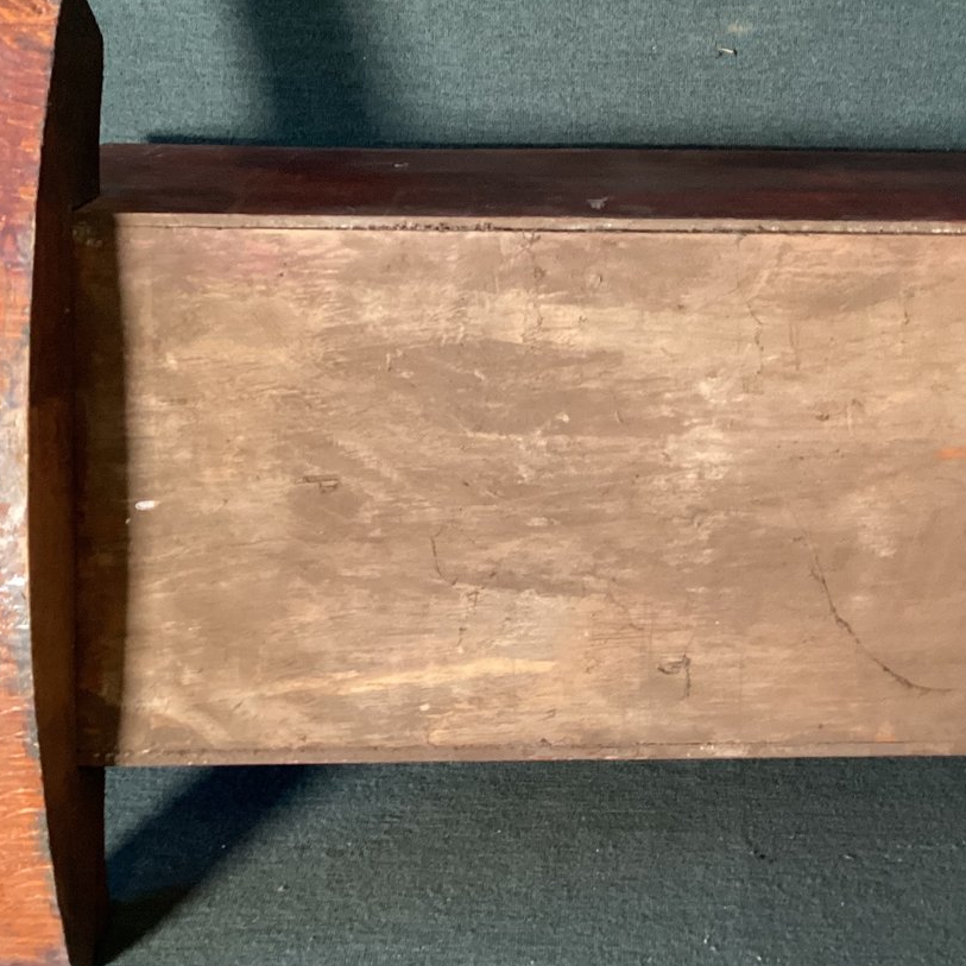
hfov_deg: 33.1
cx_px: 634
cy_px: 439
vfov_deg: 33.4
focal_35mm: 51
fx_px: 1610
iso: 320
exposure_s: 1/40
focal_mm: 3.3
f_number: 2.4
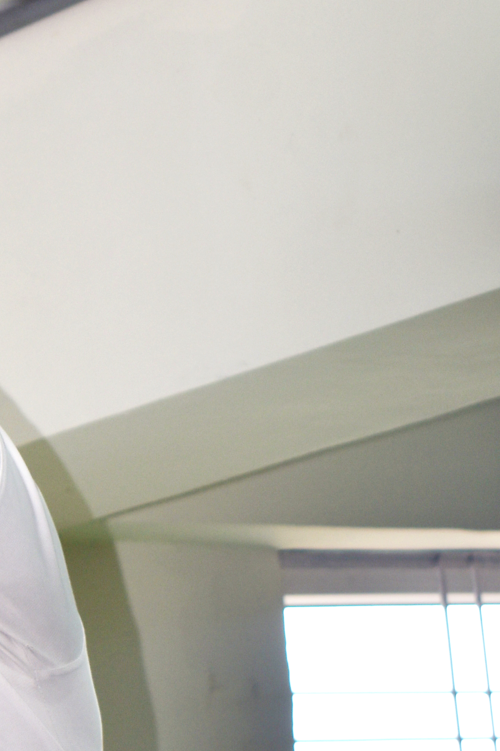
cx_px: -50
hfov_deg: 5.8
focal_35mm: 236
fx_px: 4917
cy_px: 640
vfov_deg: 8.7
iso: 100
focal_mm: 46
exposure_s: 1/80
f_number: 5.3
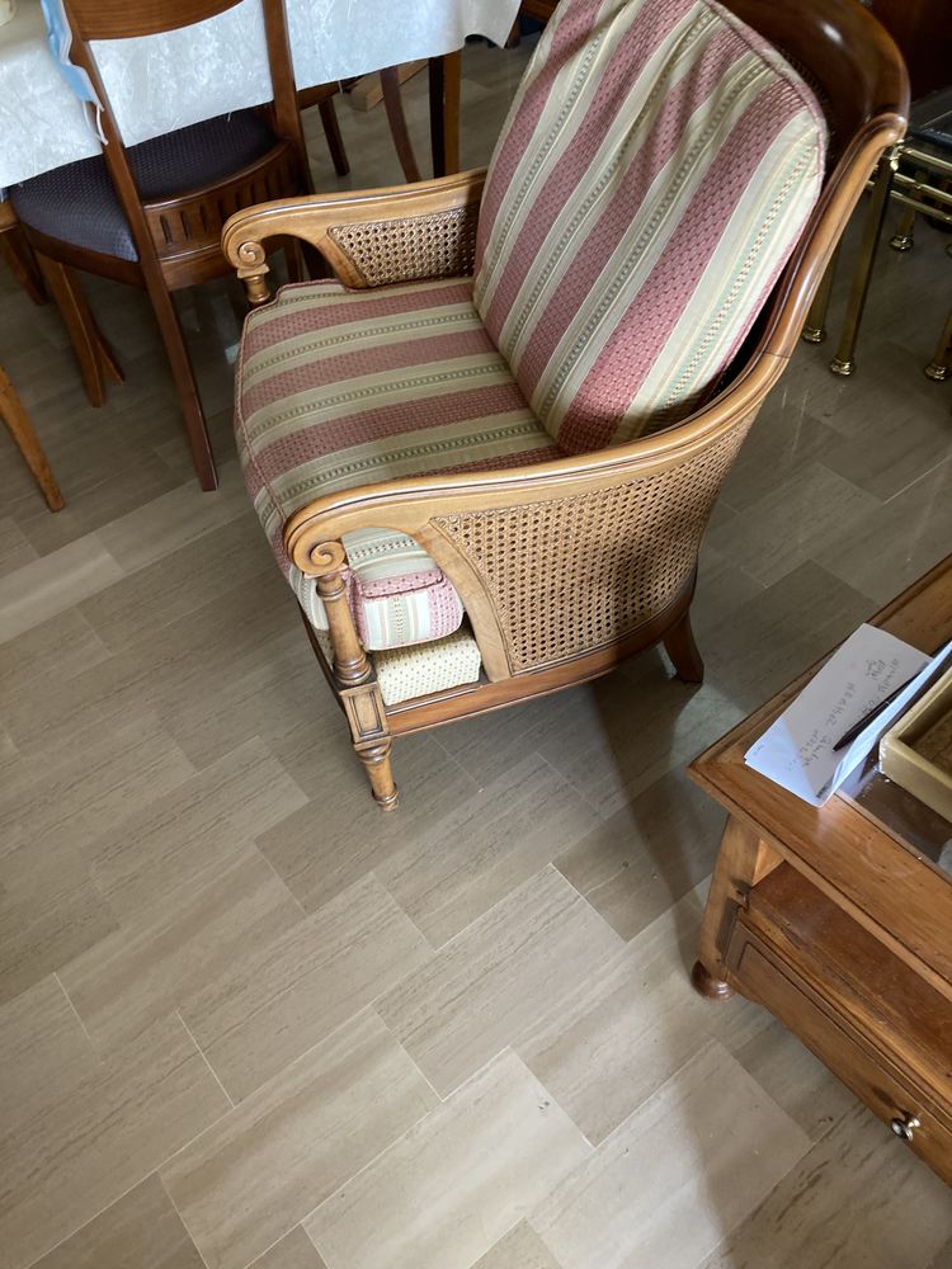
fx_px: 1027
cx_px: 476
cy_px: 634
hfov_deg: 49.7
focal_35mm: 28
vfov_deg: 63.4
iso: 160
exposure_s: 1/50
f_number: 1.8
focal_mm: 3.99
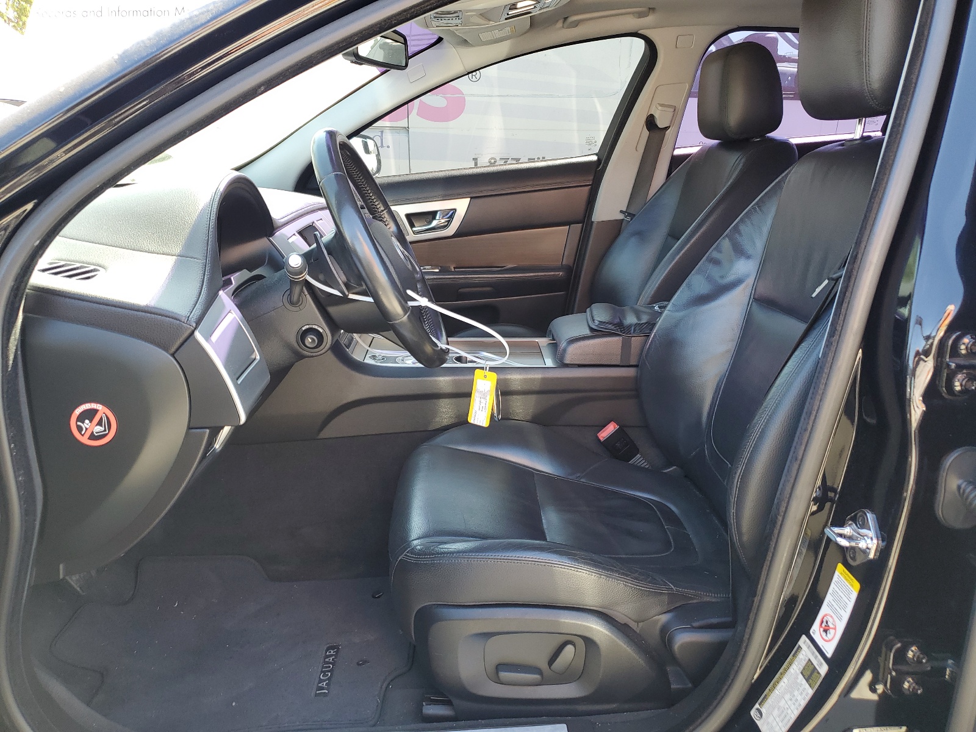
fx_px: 733
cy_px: 366
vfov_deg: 53.1
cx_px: 488
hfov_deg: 67.3
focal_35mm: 26
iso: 52
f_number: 1.5
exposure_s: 1/120
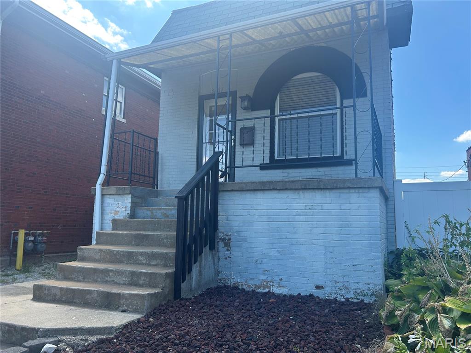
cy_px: 176
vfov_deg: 53.1
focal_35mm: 26
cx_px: 236
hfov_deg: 67.3
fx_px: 354
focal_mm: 5.7
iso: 50
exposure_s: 1/932
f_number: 1.5
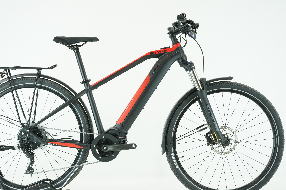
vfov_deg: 20.0
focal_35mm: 68
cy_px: 100
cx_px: 128
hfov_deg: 29.6
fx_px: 540
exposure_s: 1/200
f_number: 5.6
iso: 2500
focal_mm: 61
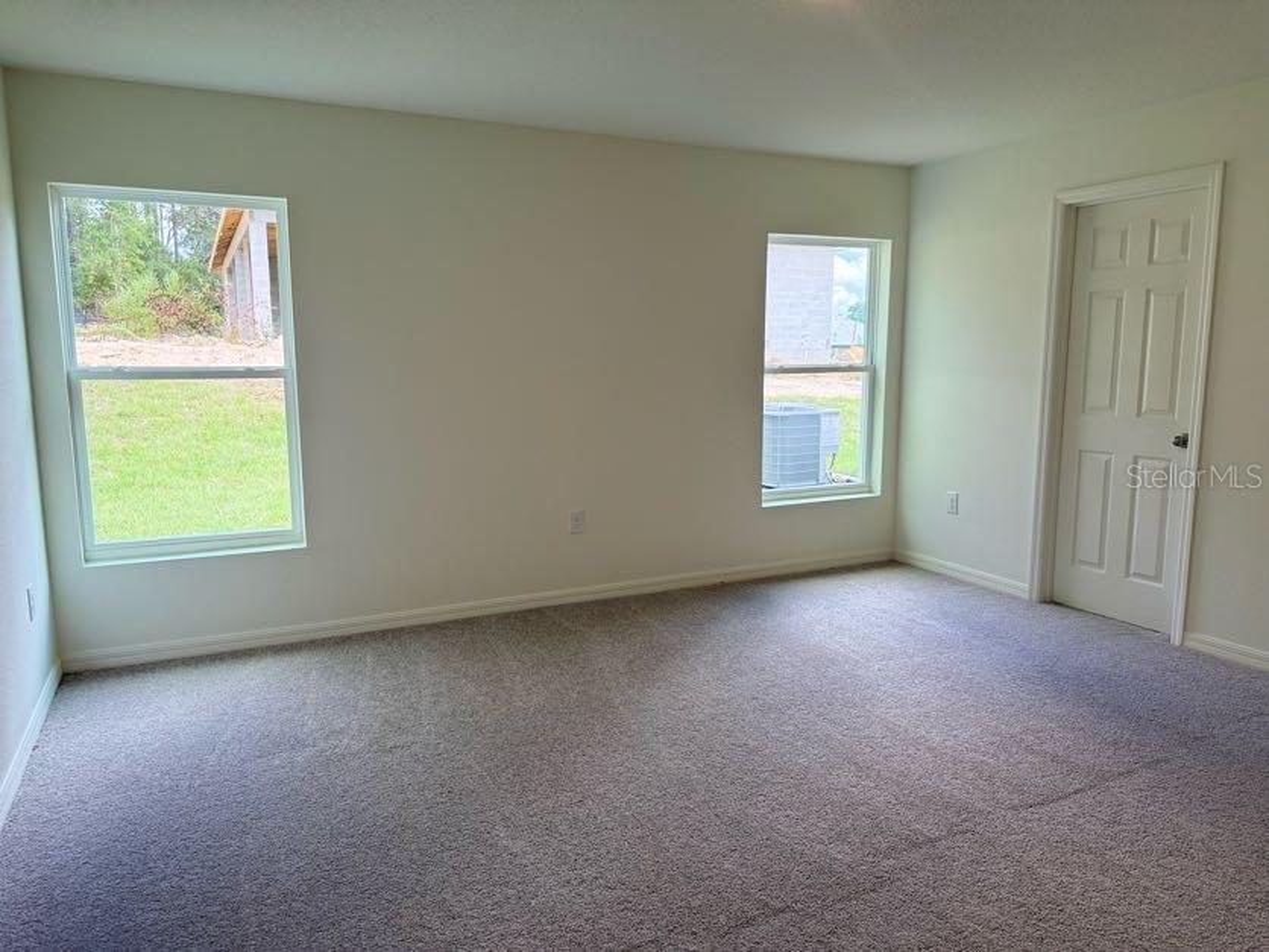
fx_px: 880
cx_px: 634
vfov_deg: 56.8
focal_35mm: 24
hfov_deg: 71.6
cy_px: 476
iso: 125
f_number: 1.78
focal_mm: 6.76
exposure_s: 1/236
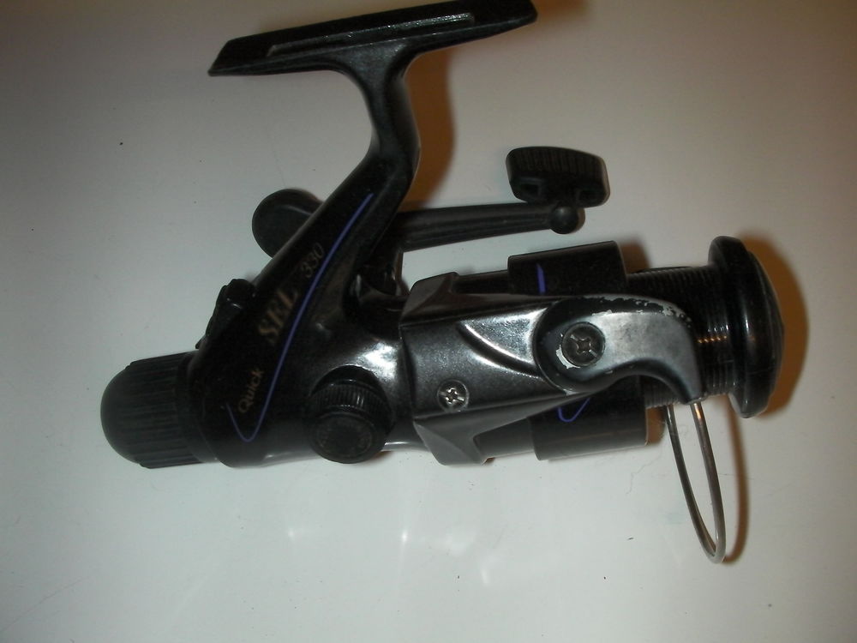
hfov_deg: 49.0
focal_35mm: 38
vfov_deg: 37.7
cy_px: 322
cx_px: 428
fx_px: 941
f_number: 5.6
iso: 200
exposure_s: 1/30
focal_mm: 6.3
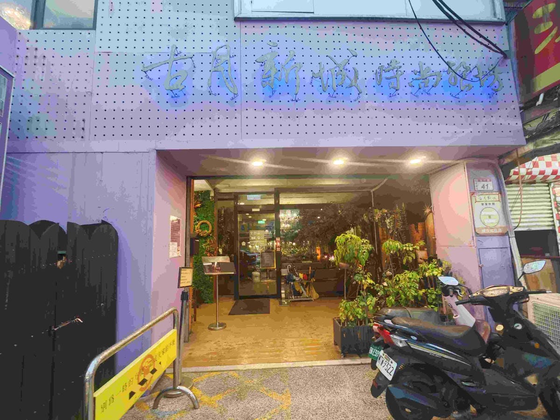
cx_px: 280
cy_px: 210
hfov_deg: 102.1
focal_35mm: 14
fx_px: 226
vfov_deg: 85.7
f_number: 1.8
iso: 320
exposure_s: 1/30
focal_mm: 2.03
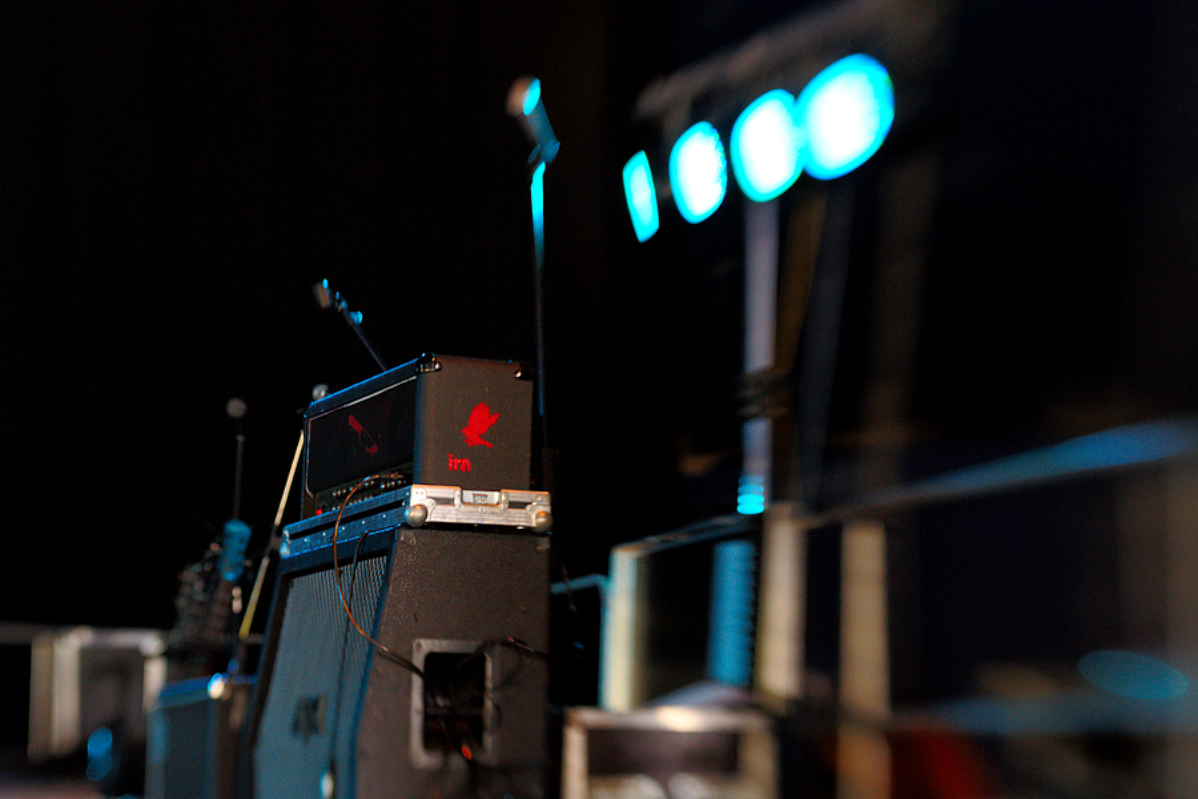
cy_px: 400
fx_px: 2496
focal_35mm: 75
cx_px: 599
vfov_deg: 18.2
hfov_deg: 27.0
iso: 800
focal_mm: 50
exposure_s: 1/30
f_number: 2.8
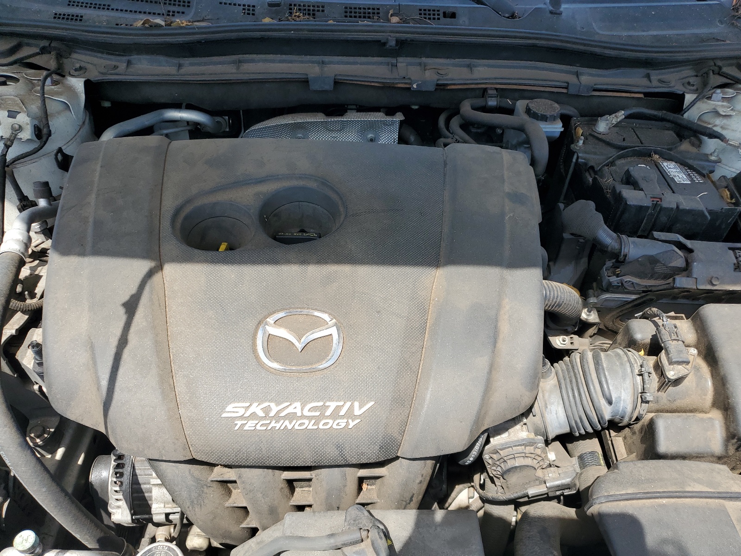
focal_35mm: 26
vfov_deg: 53.1
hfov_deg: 67.3
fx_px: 557
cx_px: 370
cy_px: 278
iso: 50
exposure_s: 1/1429
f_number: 1.5
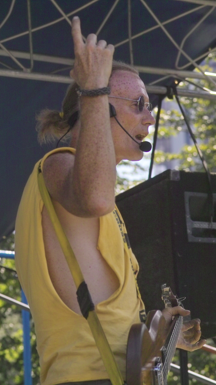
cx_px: 103
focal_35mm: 188
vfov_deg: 11.5
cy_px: 192
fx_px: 1915
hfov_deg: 6.5
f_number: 6.7
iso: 200
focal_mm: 105
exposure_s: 1/500
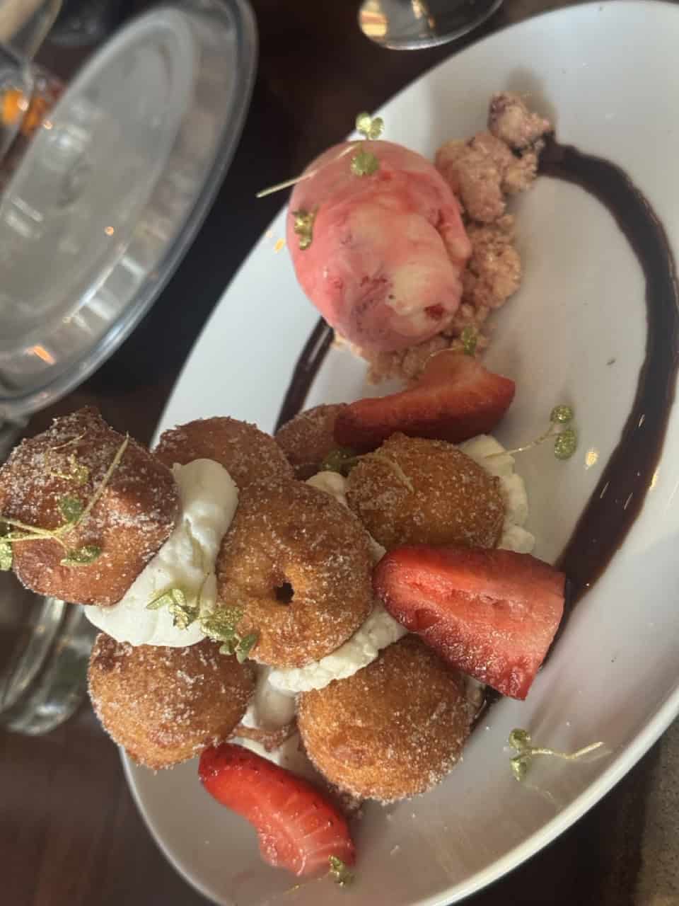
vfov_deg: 39.7
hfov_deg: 30.3
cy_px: 453
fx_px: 1255
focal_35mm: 48
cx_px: 340
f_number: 1.8
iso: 500
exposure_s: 1/40
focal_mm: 6.8
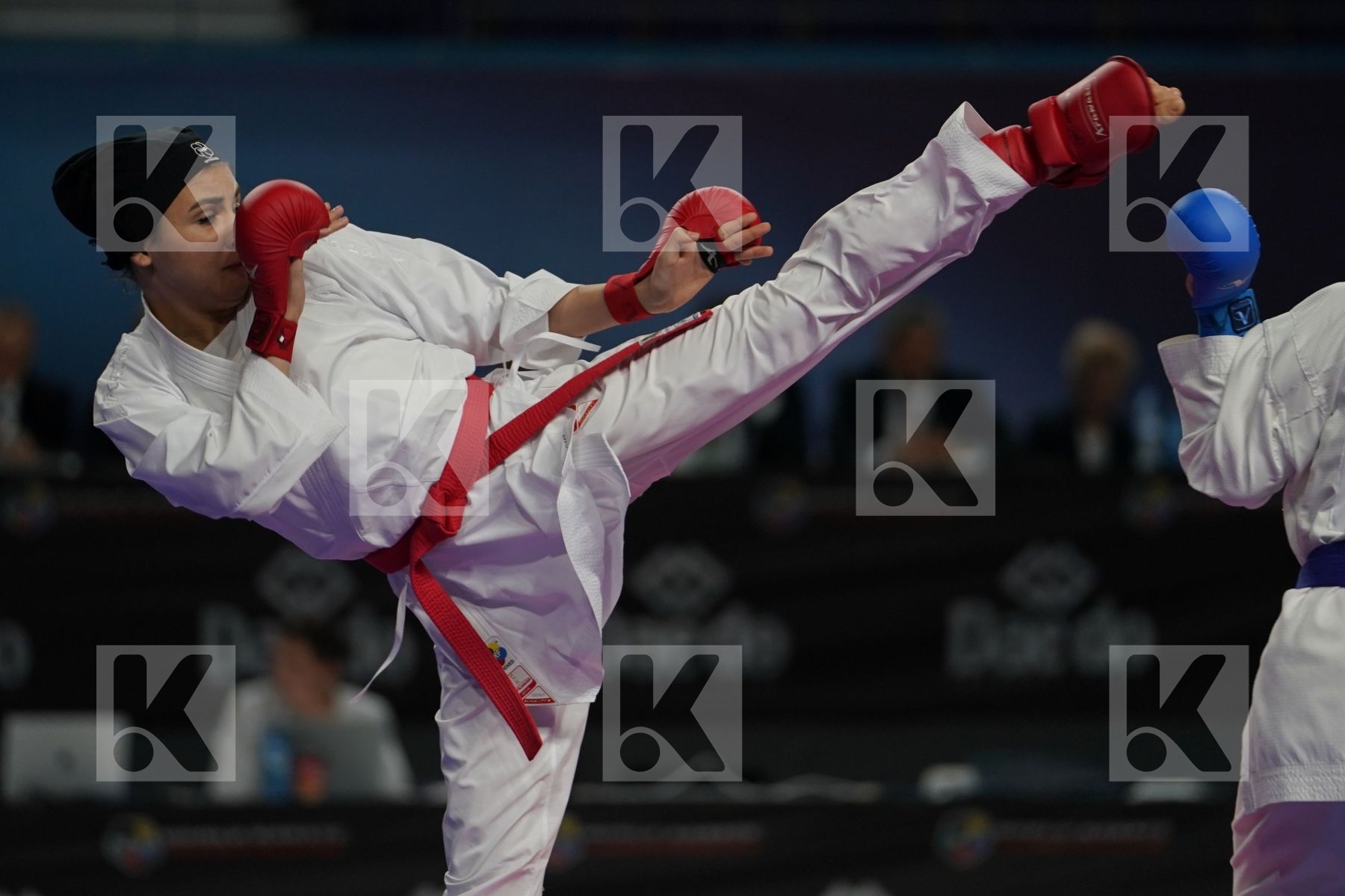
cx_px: 672
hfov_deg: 6.9
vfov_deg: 4.6
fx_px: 11207
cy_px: 448
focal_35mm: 300
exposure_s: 1/1000
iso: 800
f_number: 2.8
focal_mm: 200
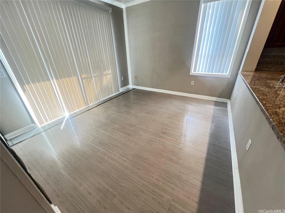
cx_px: 142
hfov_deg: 106.2
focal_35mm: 13
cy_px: 106
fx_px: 107
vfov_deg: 89.9
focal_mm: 1.57
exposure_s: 1/60
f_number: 1.8
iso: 320
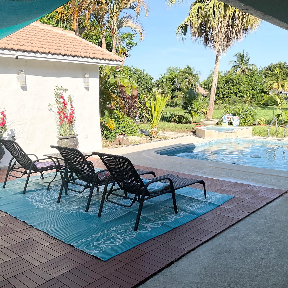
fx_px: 329
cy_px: 146
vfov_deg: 47.2
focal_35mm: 35
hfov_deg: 47.1
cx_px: 126
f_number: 1.8
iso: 16
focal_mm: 3
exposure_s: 1/1786
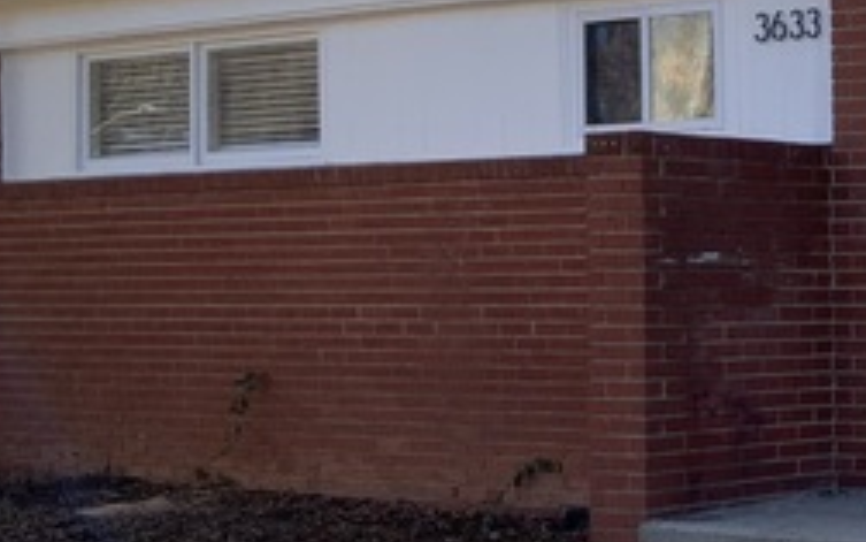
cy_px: 321
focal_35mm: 98
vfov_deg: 13.3
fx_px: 2313
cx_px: 1214
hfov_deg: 19.1
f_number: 1.8
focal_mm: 3
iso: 16
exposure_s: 1/580
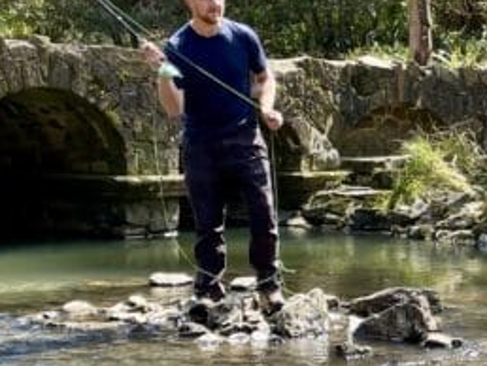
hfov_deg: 18.4
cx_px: 525
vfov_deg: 14.4
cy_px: 249
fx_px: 1450
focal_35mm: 103
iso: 32
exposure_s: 1/384
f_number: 1.6
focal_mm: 4.2
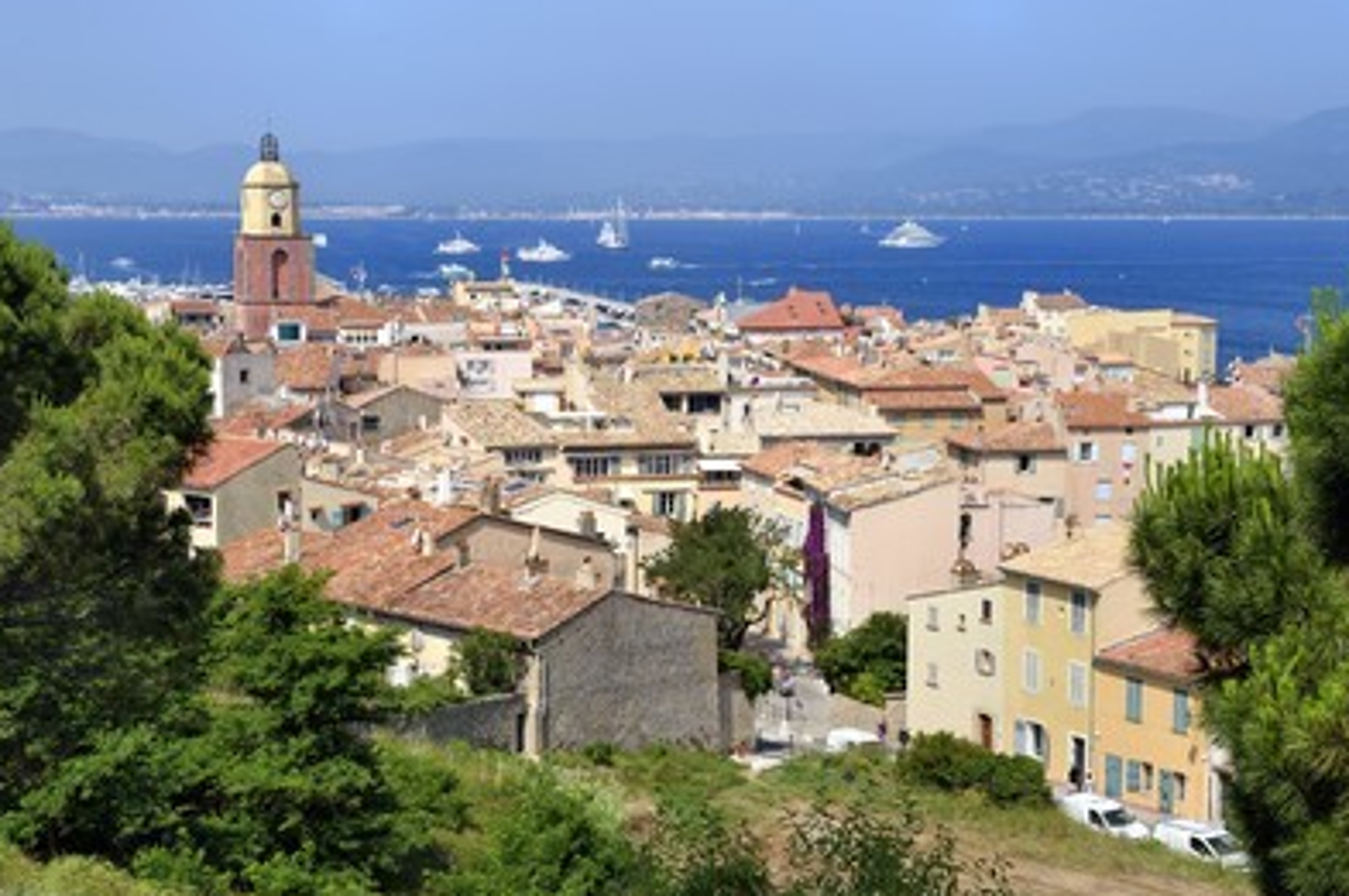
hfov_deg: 33.4
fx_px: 2246
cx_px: 661
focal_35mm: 60
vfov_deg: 22.6
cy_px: 453
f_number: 10
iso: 200
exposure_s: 1/500
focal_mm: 56
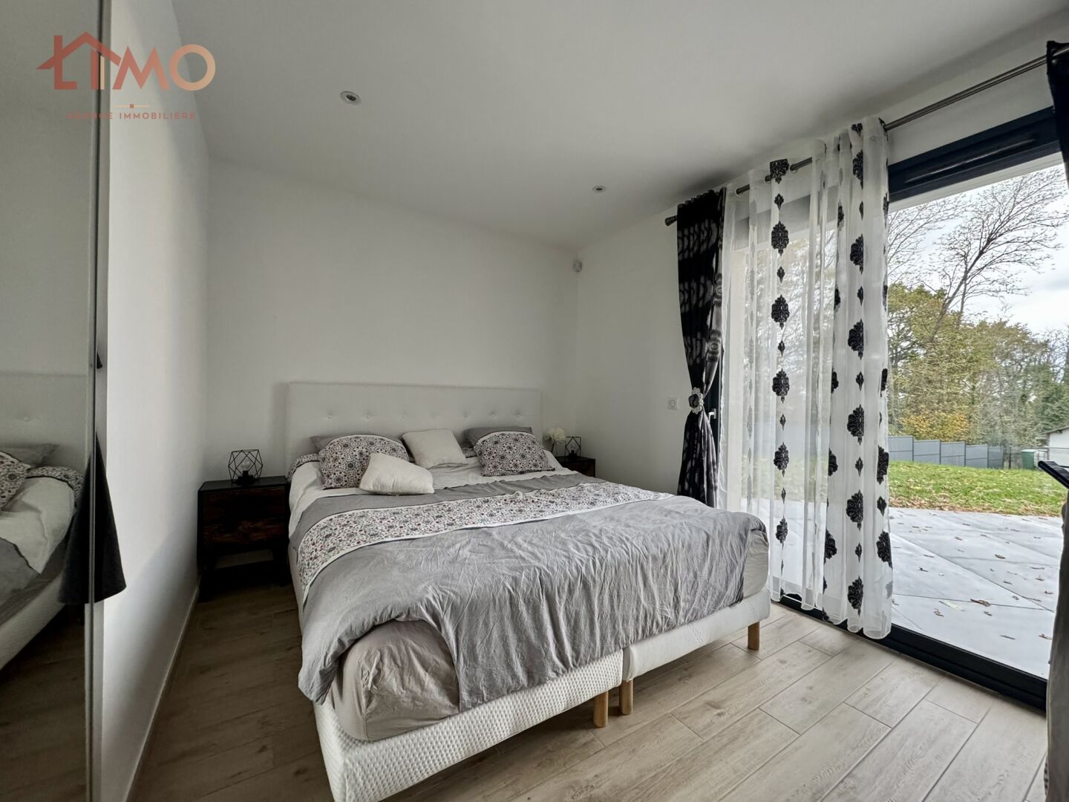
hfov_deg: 102.1
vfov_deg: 85.7
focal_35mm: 14
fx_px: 432
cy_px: 401
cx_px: 534
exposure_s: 1/84
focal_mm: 2.22
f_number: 2.2
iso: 320
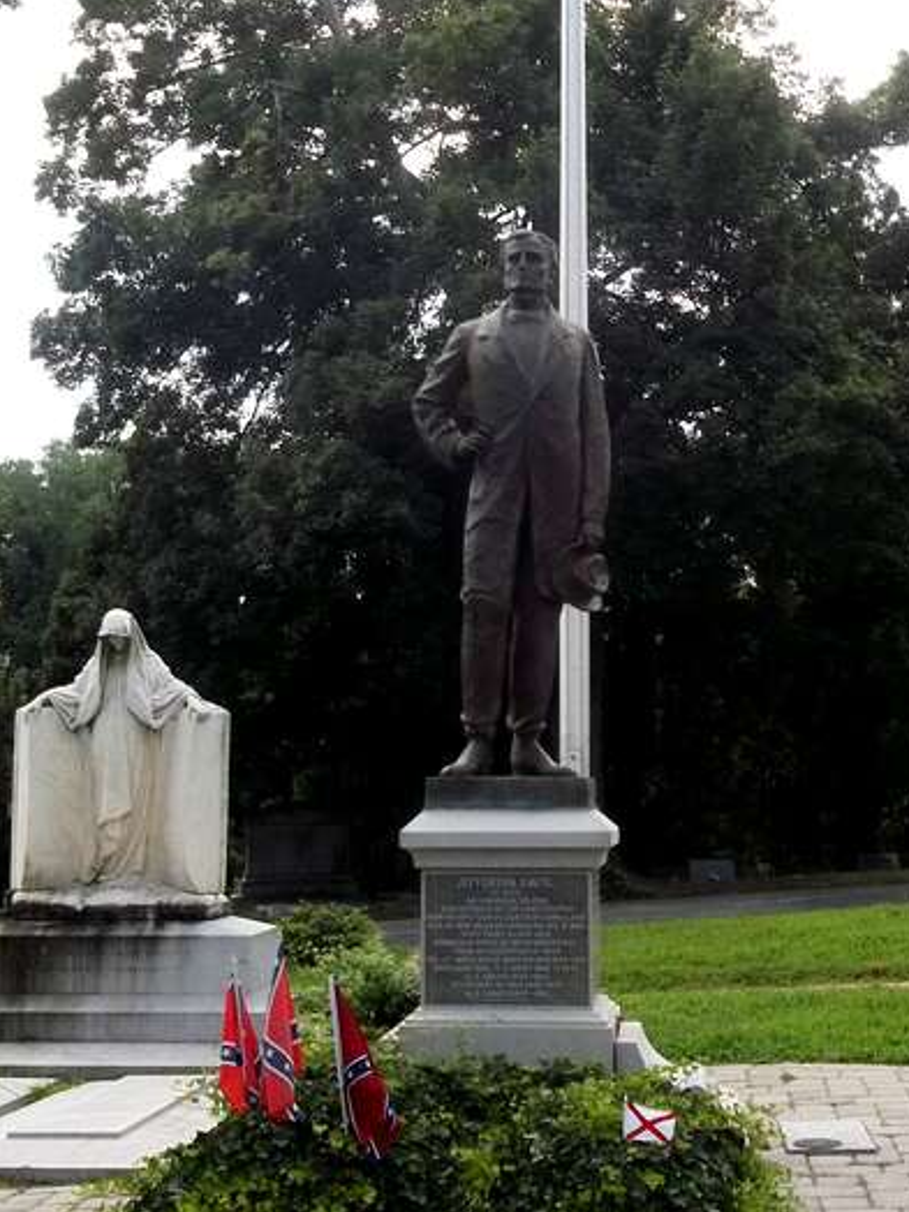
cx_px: 470
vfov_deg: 34.8
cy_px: 474
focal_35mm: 55
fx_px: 1926
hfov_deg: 26.6
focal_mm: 6.5
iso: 64
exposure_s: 1/100
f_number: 8
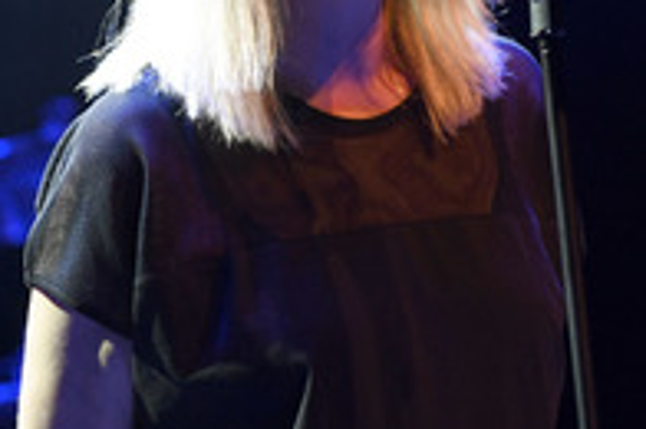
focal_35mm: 461
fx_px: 8259
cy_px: 122
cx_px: 522
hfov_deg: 4.5
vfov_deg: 3.0
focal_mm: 200
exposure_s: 1/200
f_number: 2.8
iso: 2500
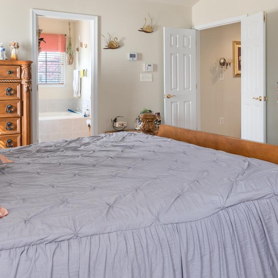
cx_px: 195
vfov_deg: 43.1
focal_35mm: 38
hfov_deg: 43.0
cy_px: 87
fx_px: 345
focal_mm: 16
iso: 320
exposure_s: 1/8
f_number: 7.1
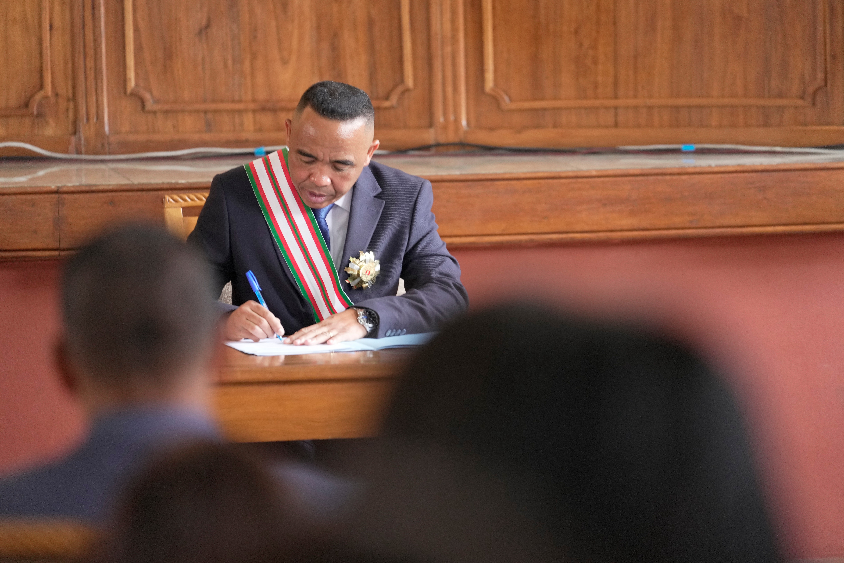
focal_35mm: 200
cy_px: 282
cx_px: 422
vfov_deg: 6.9
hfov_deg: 10.3
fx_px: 4689
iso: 2000
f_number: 2.8
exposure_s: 1/100
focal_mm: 200
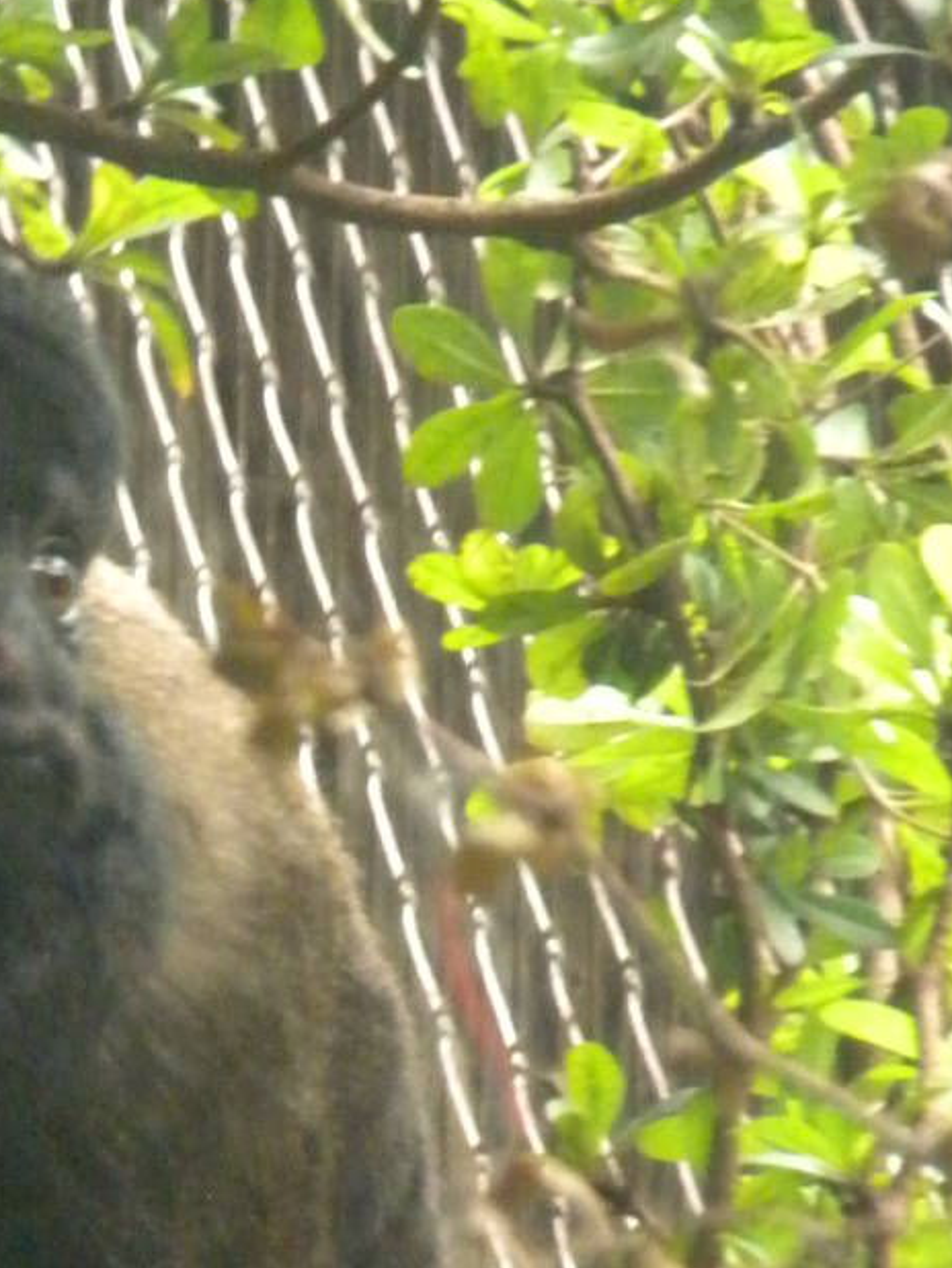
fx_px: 24661
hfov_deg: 2.2
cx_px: -127
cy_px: 1580
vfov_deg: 2.9
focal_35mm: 673
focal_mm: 46.2
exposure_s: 1/36
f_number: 5.3
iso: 800
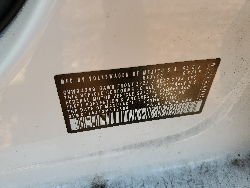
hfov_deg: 67.3
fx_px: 188
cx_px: 125
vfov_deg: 53.1
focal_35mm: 26
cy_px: 94
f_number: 1.5
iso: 50
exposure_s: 1/526
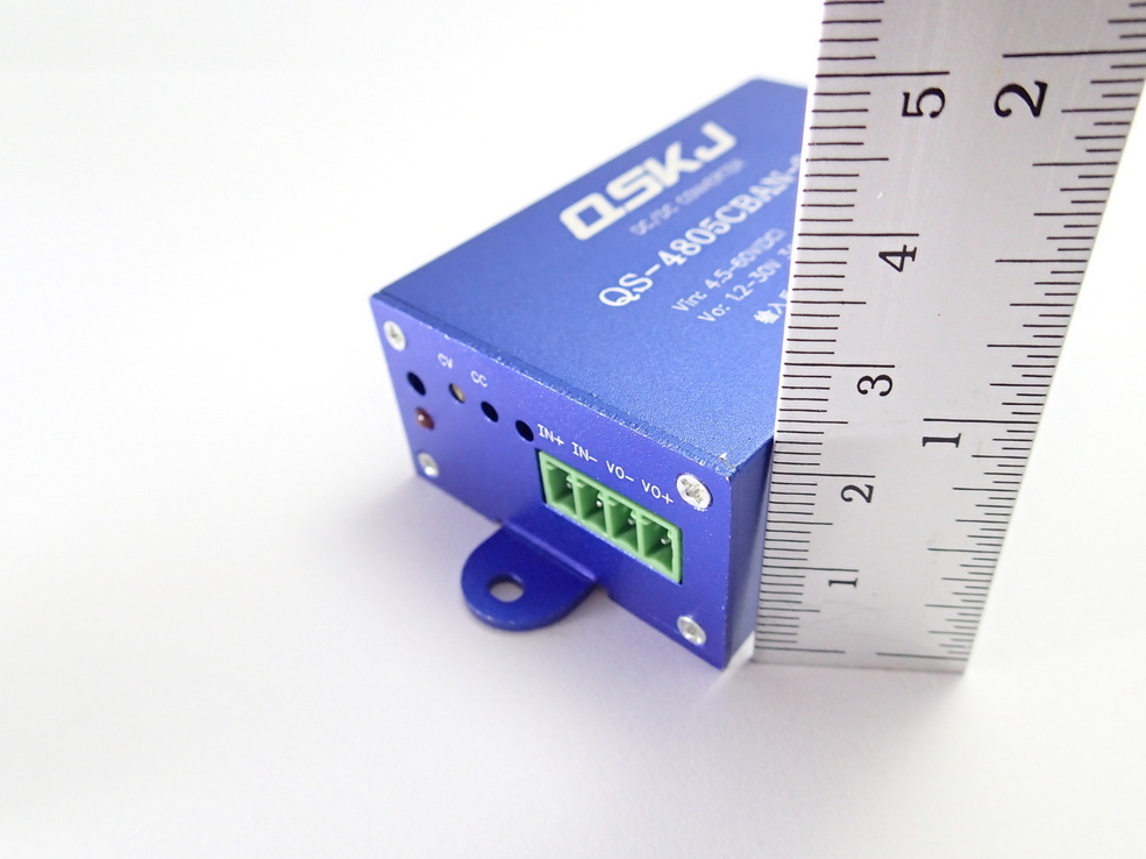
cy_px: 428
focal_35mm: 26
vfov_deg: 53.0
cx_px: 591
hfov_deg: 67.3
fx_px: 860
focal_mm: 4.5
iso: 400
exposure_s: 1/30
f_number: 2.8
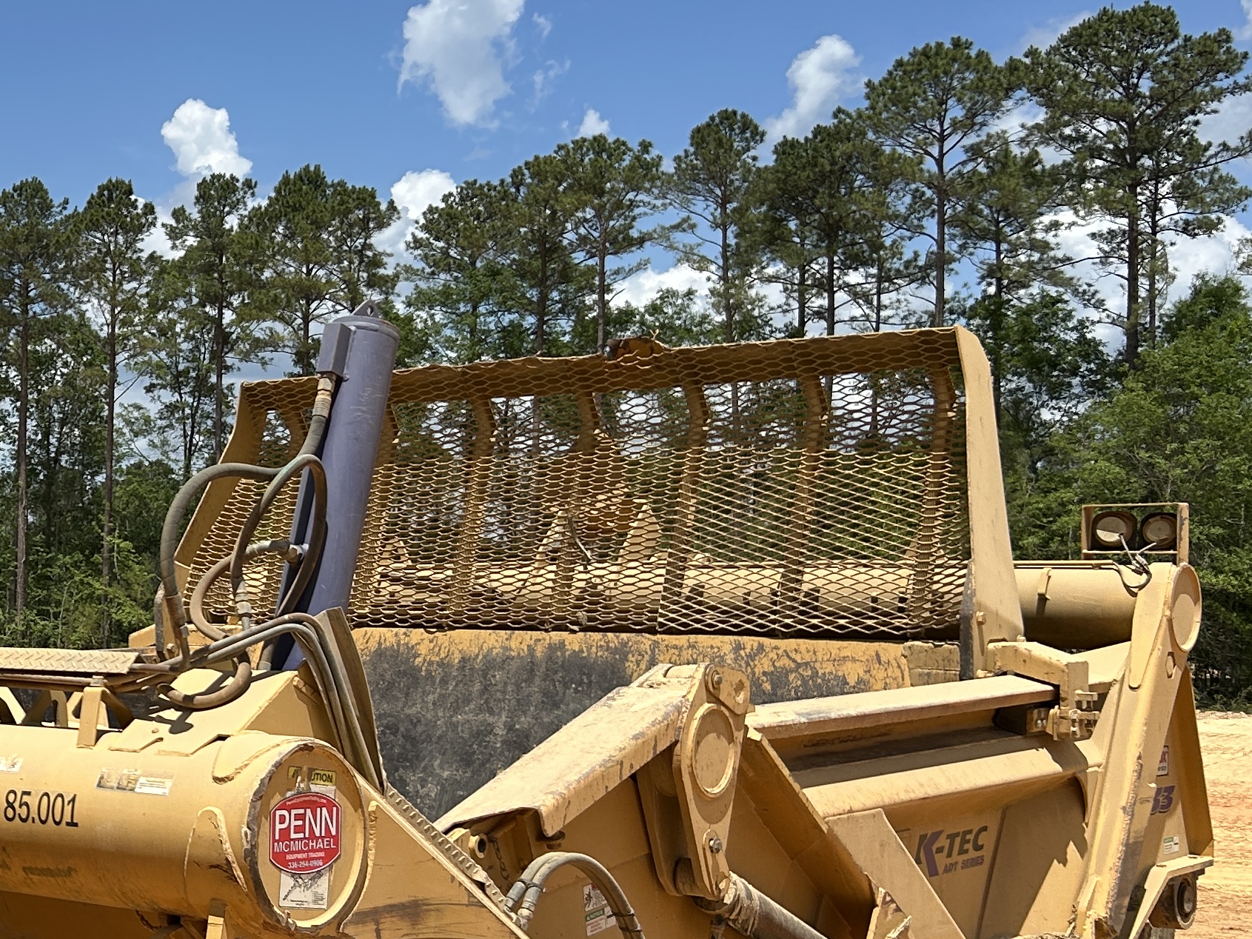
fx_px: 2242
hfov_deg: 27.8
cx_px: -205
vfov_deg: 23.6
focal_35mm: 62
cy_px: 587
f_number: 1.5
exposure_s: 1/5076
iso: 50
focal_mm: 5.7
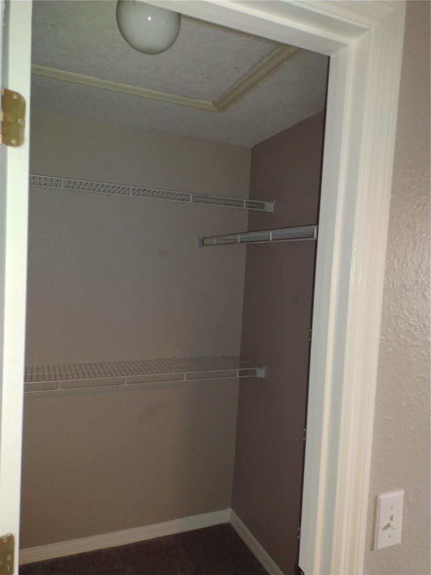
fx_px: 448
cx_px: 216
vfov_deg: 65.3
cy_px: 288
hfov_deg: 51.4
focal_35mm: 27
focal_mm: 4.71
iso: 236
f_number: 1.7
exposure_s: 1/30
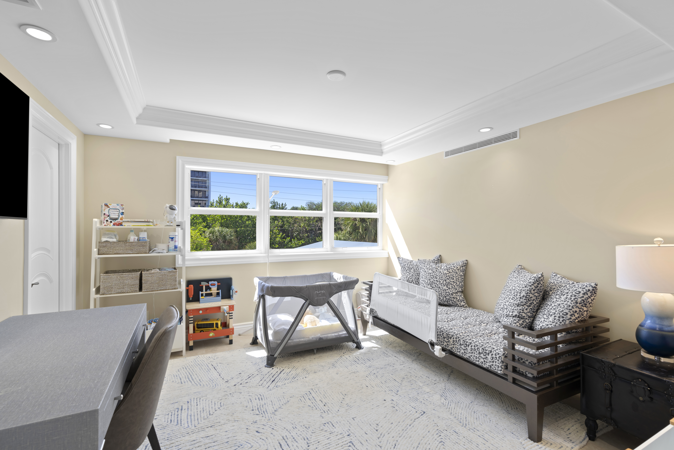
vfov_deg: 73.7
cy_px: 225
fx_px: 300
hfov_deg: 96.7
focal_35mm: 16
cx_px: 337
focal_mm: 16
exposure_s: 1/2
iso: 100
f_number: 9
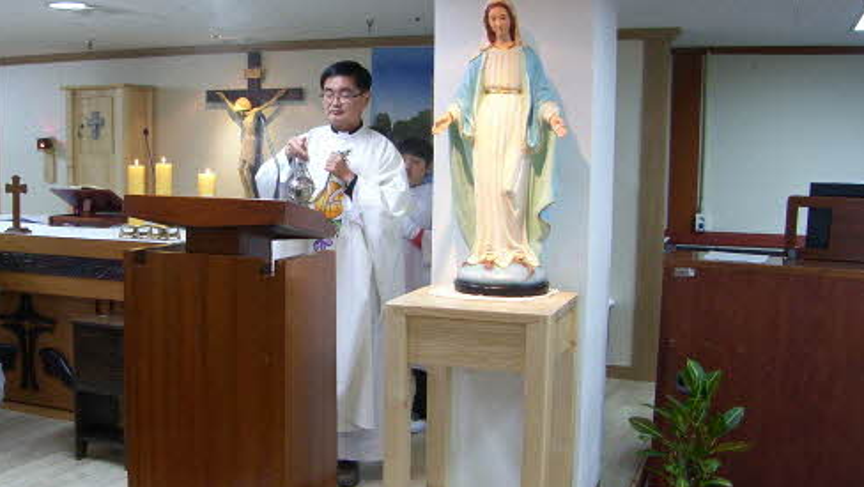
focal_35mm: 40
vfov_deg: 29.7
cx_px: 308
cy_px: 282
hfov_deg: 49.8
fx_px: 917
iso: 100
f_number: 2.2
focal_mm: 7.4
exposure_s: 1/30
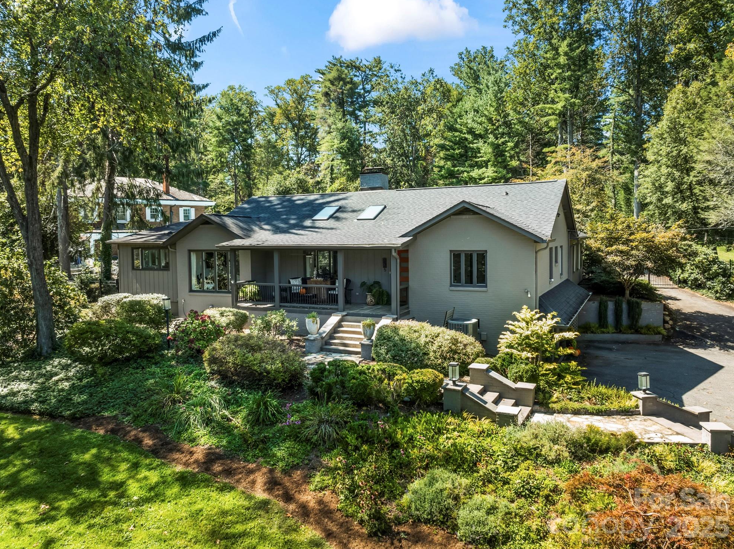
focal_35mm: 25
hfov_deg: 69.4
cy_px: 272
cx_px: 375
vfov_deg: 54.8
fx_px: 530
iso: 100
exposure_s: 1/20
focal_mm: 12.29
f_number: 8
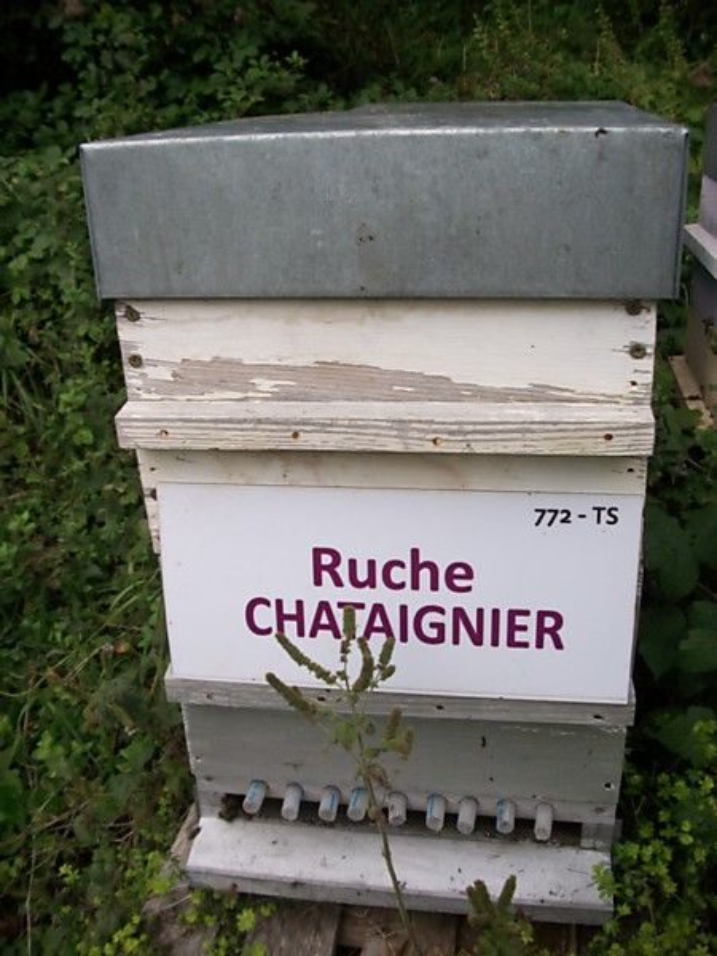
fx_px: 884
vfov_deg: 56.8
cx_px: 358
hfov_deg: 44.2
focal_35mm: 32
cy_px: 478
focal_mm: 5.7
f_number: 2.9
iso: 80
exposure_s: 1/100
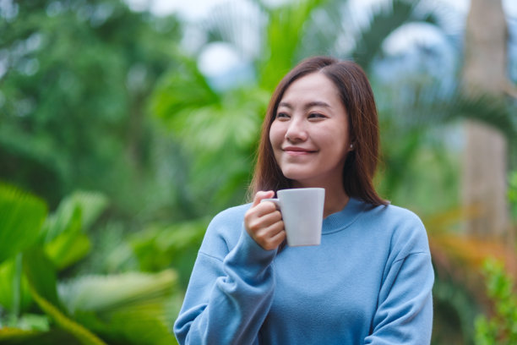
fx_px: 1206
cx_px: 258
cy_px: 172
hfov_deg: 24.2
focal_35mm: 84
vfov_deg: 16.3
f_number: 1.2
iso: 160
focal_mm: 56
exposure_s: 1/5000
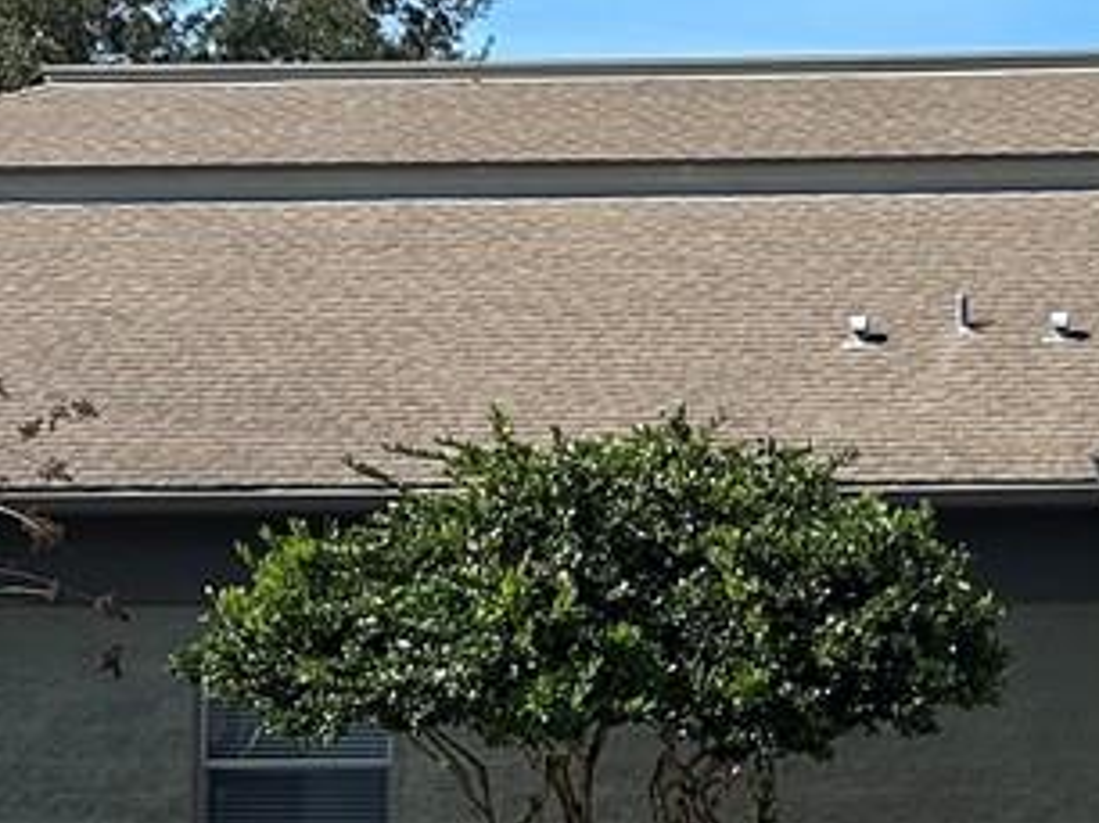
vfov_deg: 10.9
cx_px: 1031
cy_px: 625
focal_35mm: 136
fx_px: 4314
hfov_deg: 14.3
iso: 50
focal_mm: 5.7
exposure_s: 1/3571
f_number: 1.5
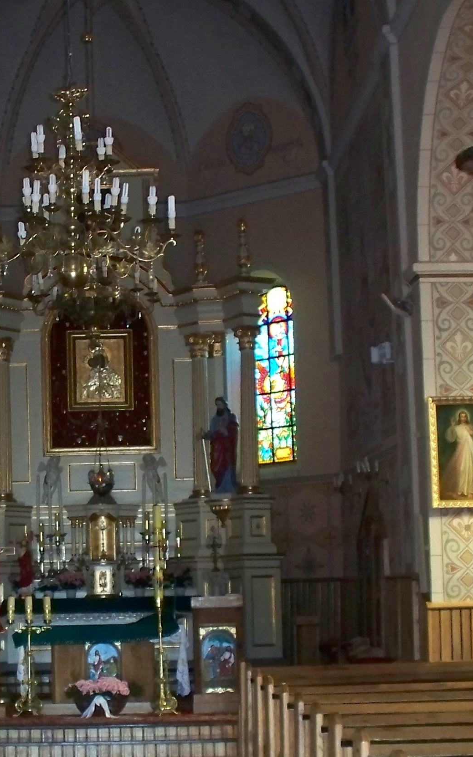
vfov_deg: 27.5
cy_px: 430
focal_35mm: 75
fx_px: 1547
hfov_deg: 17.2
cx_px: 57
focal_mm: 7.54
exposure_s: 1/30
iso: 400
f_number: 2.8
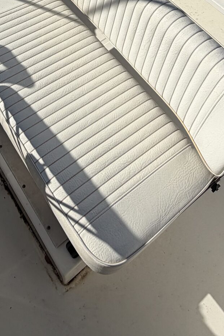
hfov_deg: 33.2
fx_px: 373
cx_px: 81
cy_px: -1
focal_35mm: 40
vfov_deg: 41.9
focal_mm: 2.22
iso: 20
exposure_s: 1/2165
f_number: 2.2
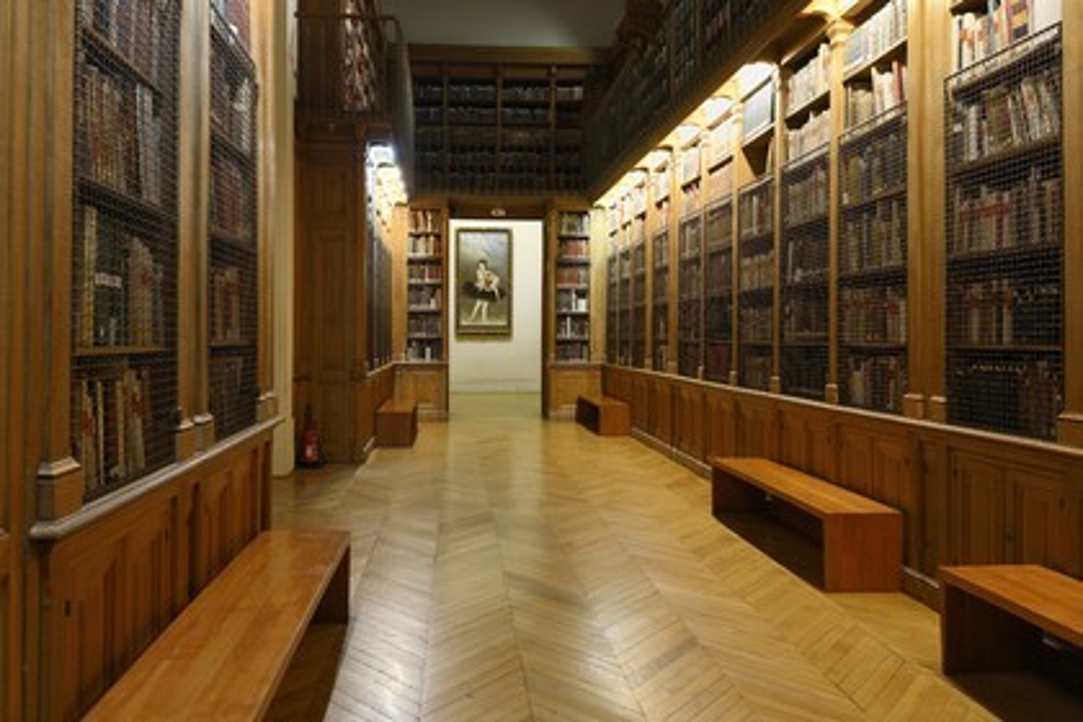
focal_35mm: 24
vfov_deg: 53.1
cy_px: 361
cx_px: 542
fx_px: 722
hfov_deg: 73.7
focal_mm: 24
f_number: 5
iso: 800
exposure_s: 1/5
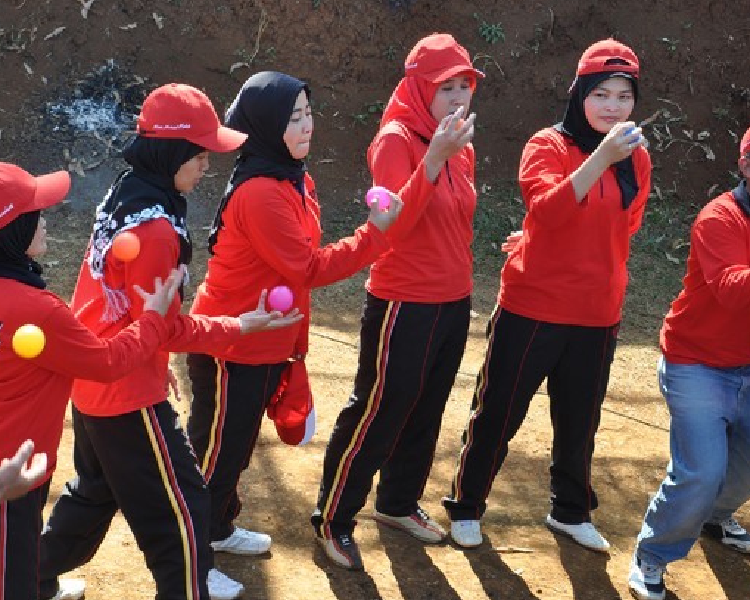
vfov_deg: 19.3
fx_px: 1766
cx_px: 299
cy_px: 303
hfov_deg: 23.9
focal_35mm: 80
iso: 400
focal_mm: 45
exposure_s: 1/250
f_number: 8
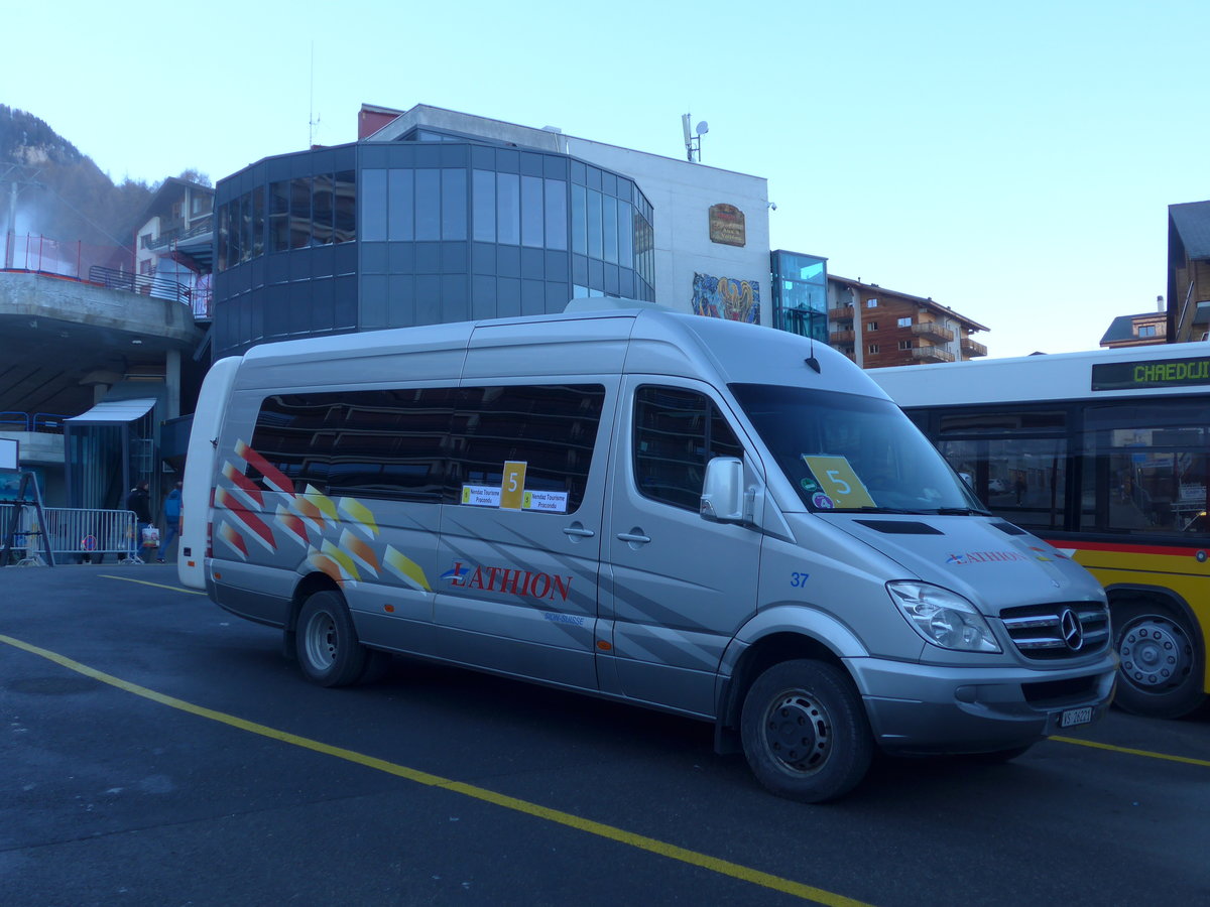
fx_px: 1363
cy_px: 454
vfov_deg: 36.8
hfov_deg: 47.9
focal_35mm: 39
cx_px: 605
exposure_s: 1/250
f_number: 2.8
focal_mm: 8
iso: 80
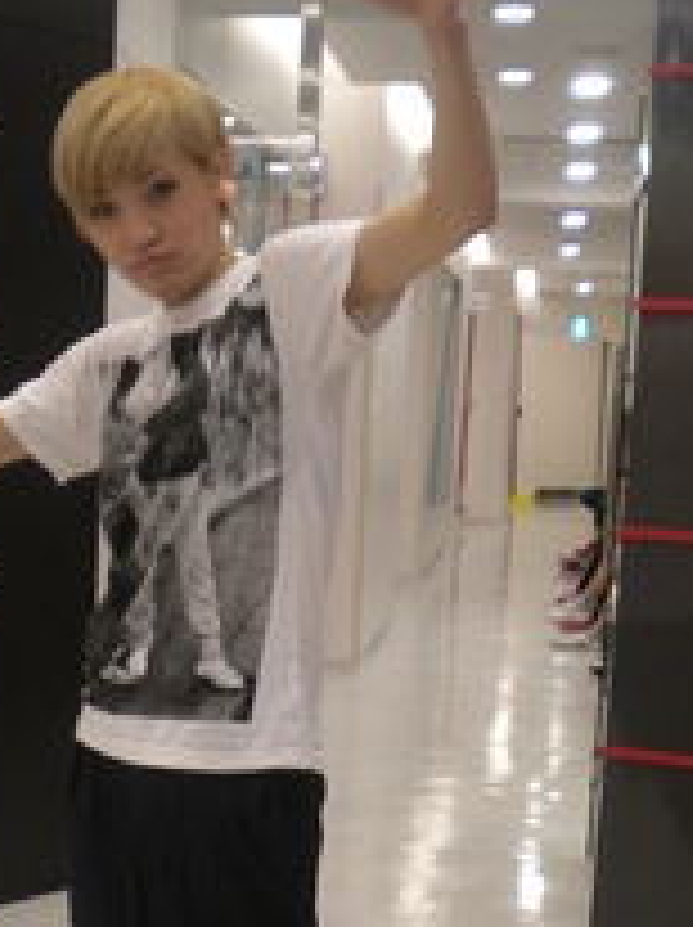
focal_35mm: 68
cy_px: 711
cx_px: 176
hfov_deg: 21.4
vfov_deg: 28.1
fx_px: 1819
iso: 327
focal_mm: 6.3
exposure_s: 1/51.6
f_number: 3.1
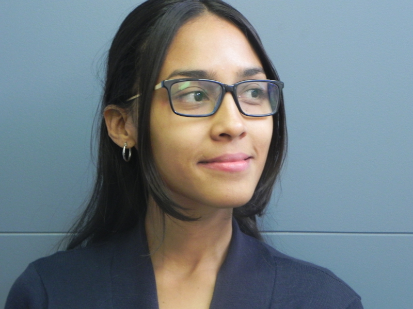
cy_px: 154
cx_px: 206
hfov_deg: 20.7
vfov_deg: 15.6
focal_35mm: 95
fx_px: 1133
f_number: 4
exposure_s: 1/18.2
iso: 400
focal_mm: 16.9
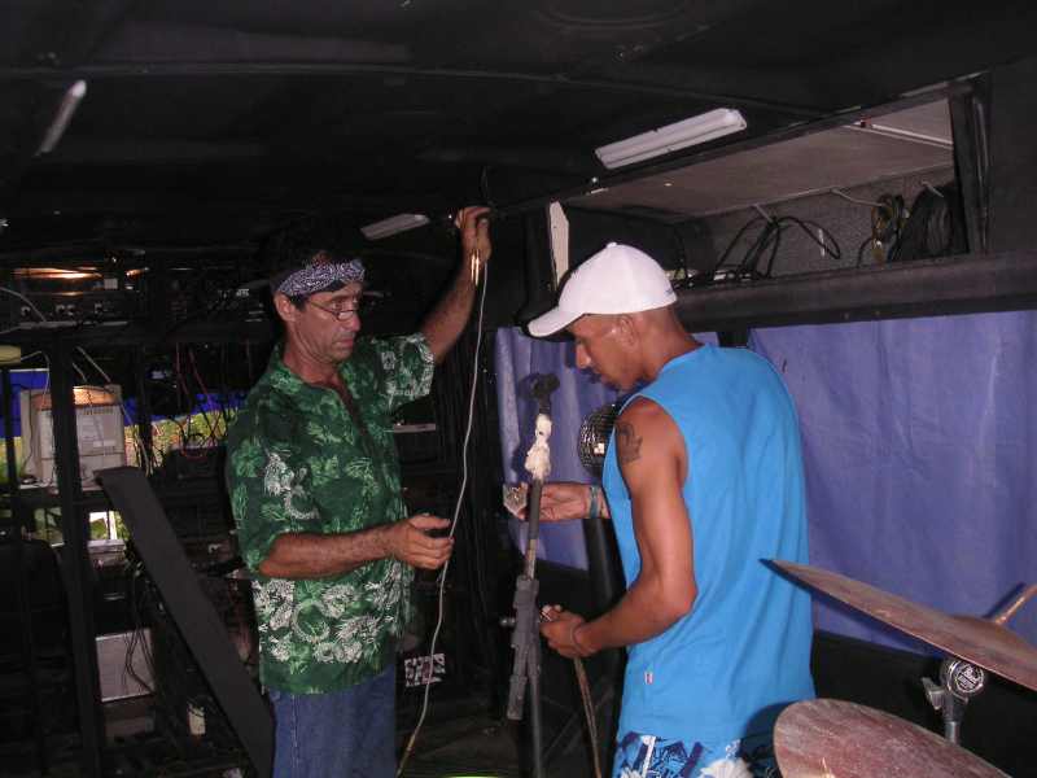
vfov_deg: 37.7
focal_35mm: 38
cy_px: 389
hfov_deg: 49.0
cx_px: 518
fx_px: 1138
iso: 160
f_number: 2.8
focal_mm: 6
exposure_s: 1/45
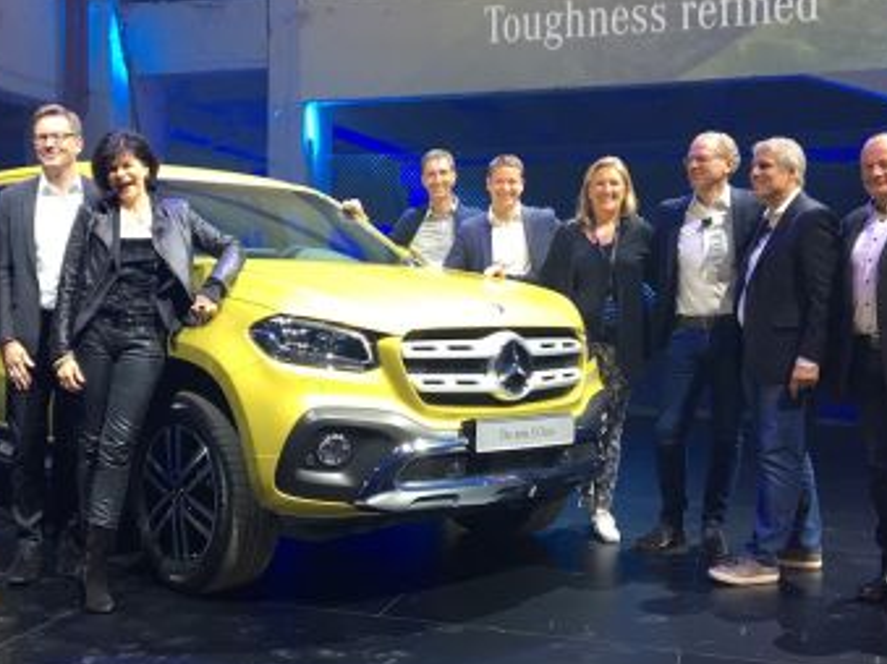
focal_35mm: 44
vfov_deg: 32.9
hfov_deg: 42.7
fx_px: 1127
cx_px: 341
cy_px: 324
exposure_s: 1/33
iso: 50
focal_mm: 4.15
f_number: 2.2
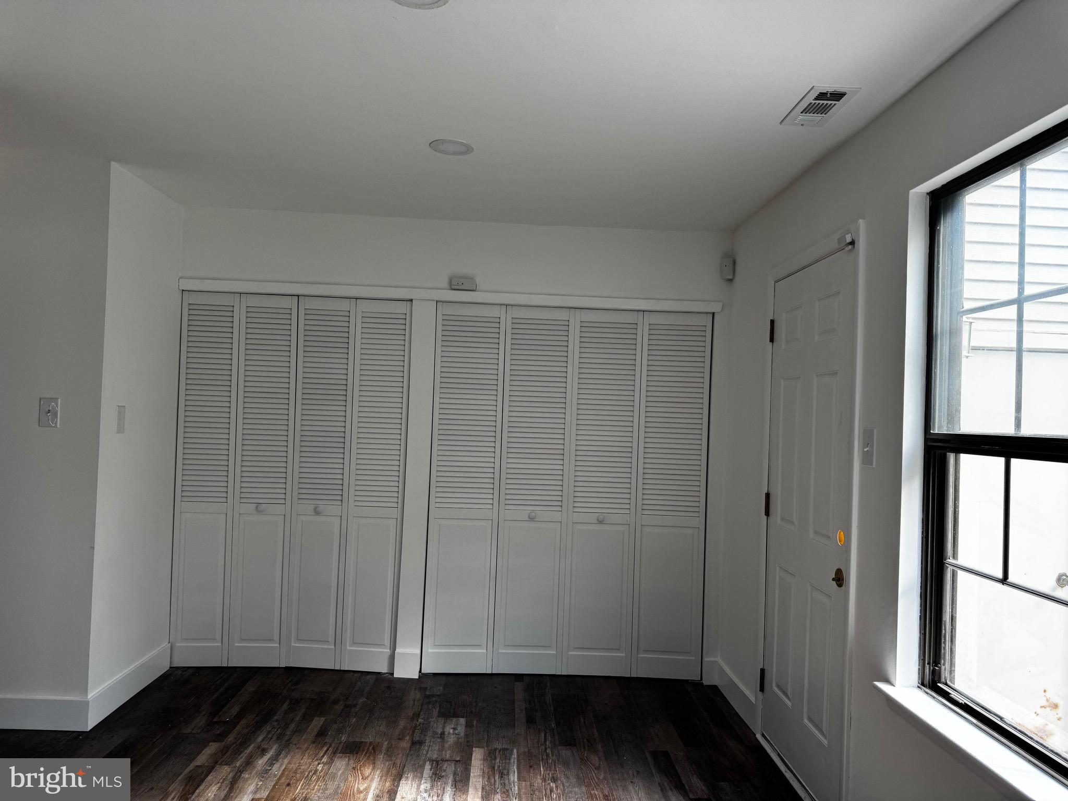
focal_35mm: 24
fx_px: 740
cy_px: 400
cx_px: 534
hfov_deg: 71.6
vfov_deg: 56.8
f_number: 1.78
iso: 125
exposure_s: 1/121
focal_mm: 6.76
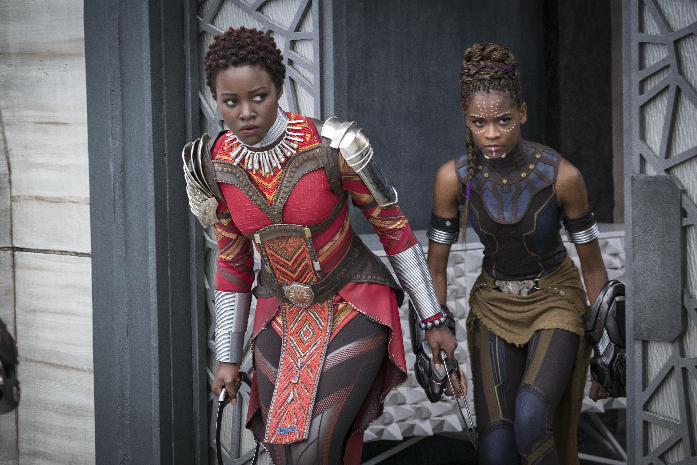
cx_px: 348
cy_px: 232
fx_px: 3078
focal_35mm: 159
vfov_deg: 8.6
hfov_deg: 12.9
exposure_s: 1/250
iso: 800
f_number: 5
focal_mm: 106
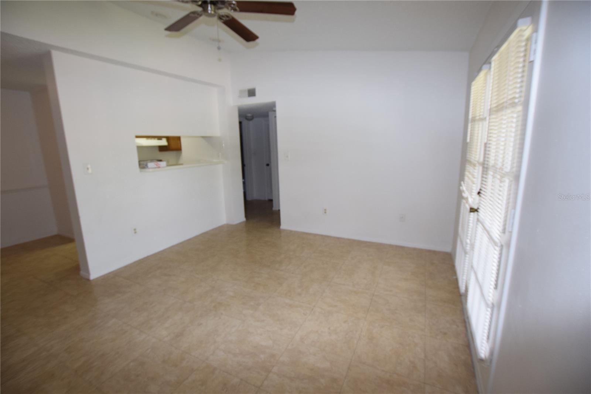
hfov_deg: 100.4
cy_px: 197
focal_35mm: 15
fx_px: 246
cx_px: 296
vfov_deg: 77.3
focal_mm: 10
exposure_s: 1/100
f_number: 5
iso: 800
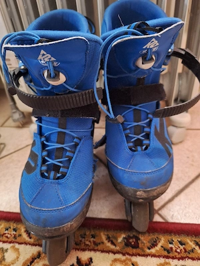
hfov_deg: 58.9
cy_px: 133
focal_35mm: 23
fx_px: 177
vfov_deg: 73.9
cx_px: 100
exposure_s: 1/20
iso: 1000
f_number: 1.8
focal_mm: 5.54
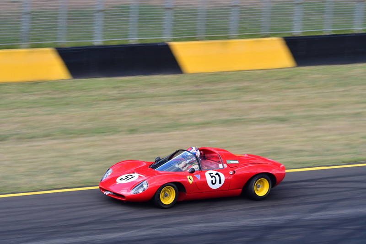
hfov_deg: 10.5
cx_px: 183
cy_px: 122
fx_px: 1983
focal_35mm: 195
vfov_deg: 7.0
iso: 640
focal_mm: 130
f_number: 10
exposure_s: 1/250
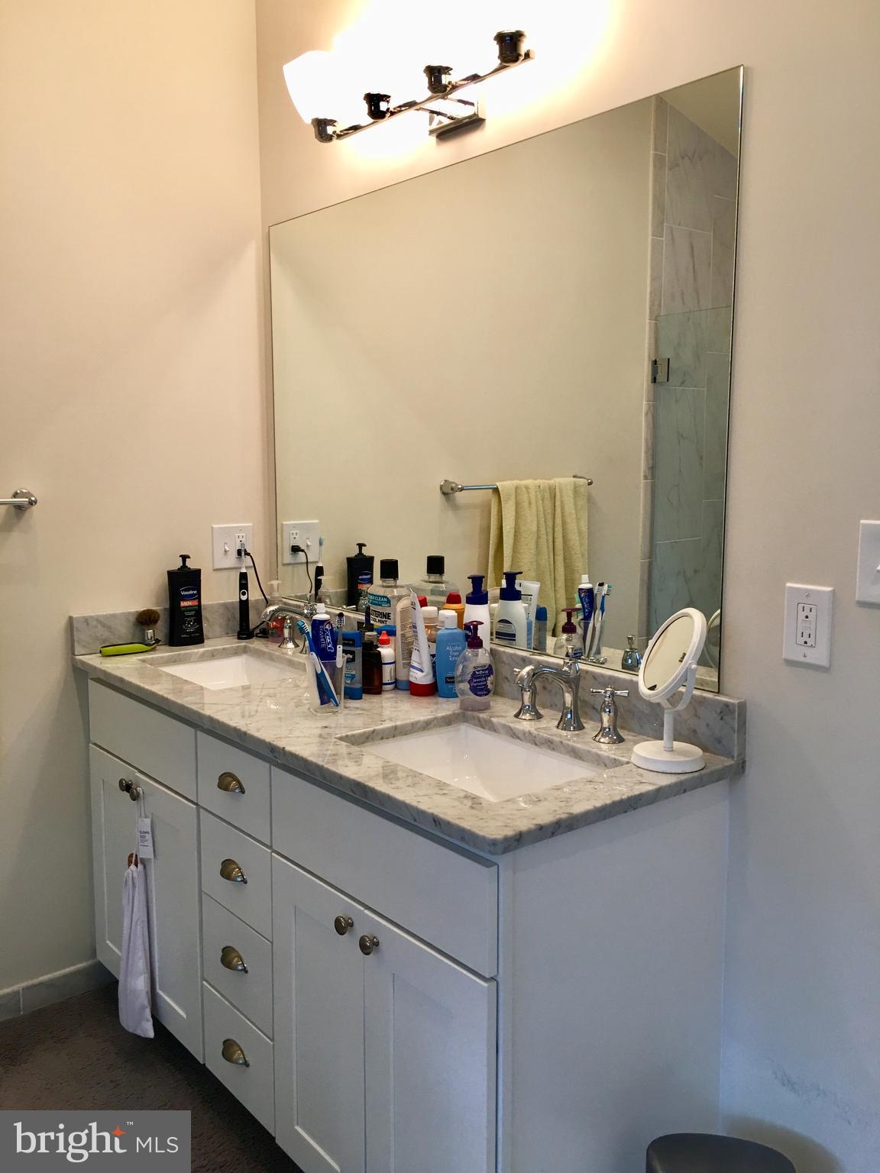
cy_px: 586
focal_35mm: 29
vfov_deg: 61.7
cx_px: 440
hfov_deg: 48.2
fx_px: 983
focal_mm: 4.15
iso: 25
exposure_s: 1/15
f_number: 2.2
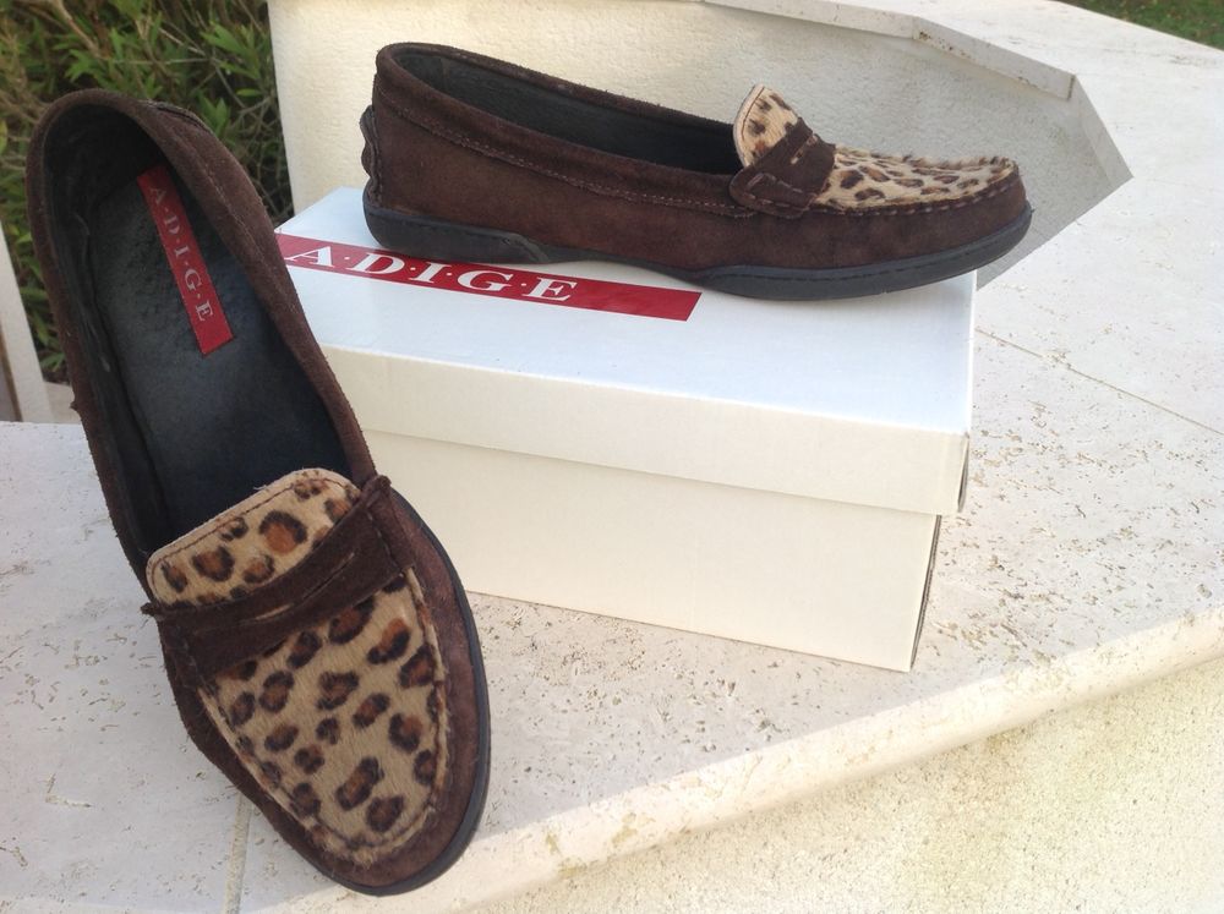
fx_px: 1236
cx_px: 612
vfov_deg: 40.6
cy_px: 457
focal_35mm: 35
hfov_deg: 52.7
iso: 50
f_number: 2.4
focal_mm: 4.28
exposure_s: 1/373
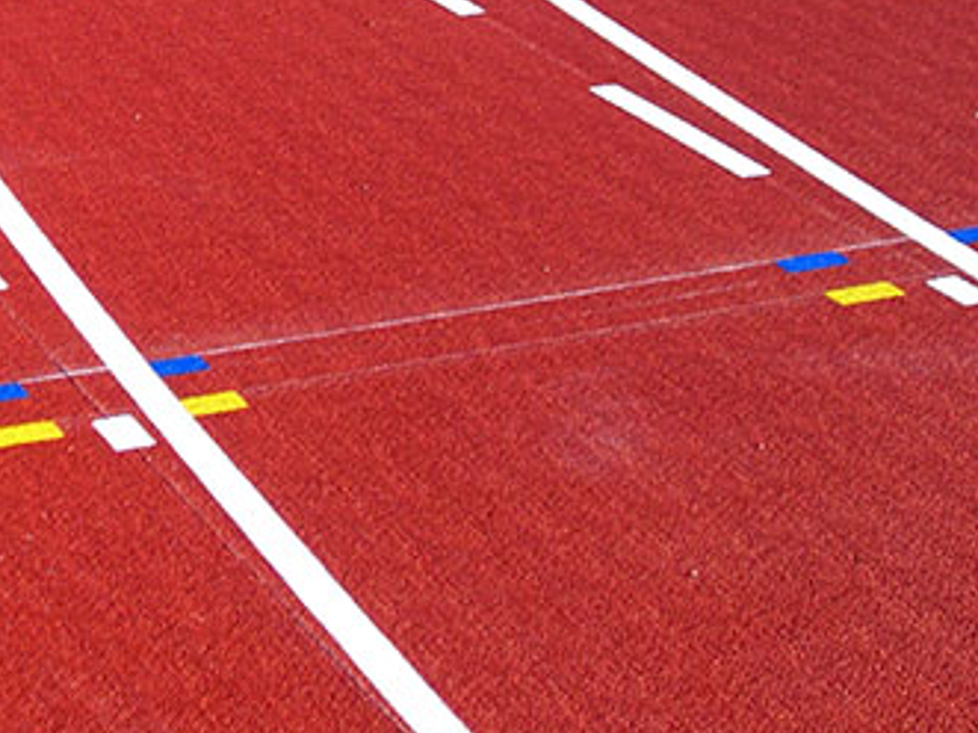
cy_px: -142
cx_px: 163
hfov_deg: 16.1
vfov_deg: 12.0
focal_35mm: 121
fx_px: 3417
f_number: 3.4
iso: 80
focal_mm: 8.4
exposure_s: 1/180
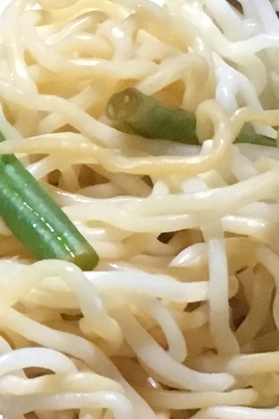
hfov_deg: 6.3
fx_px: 2373
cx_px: -495
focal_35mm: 204
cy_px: 539
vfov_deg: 9.9
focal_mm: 4.15
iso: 200
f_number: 2.2
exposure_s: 1/33
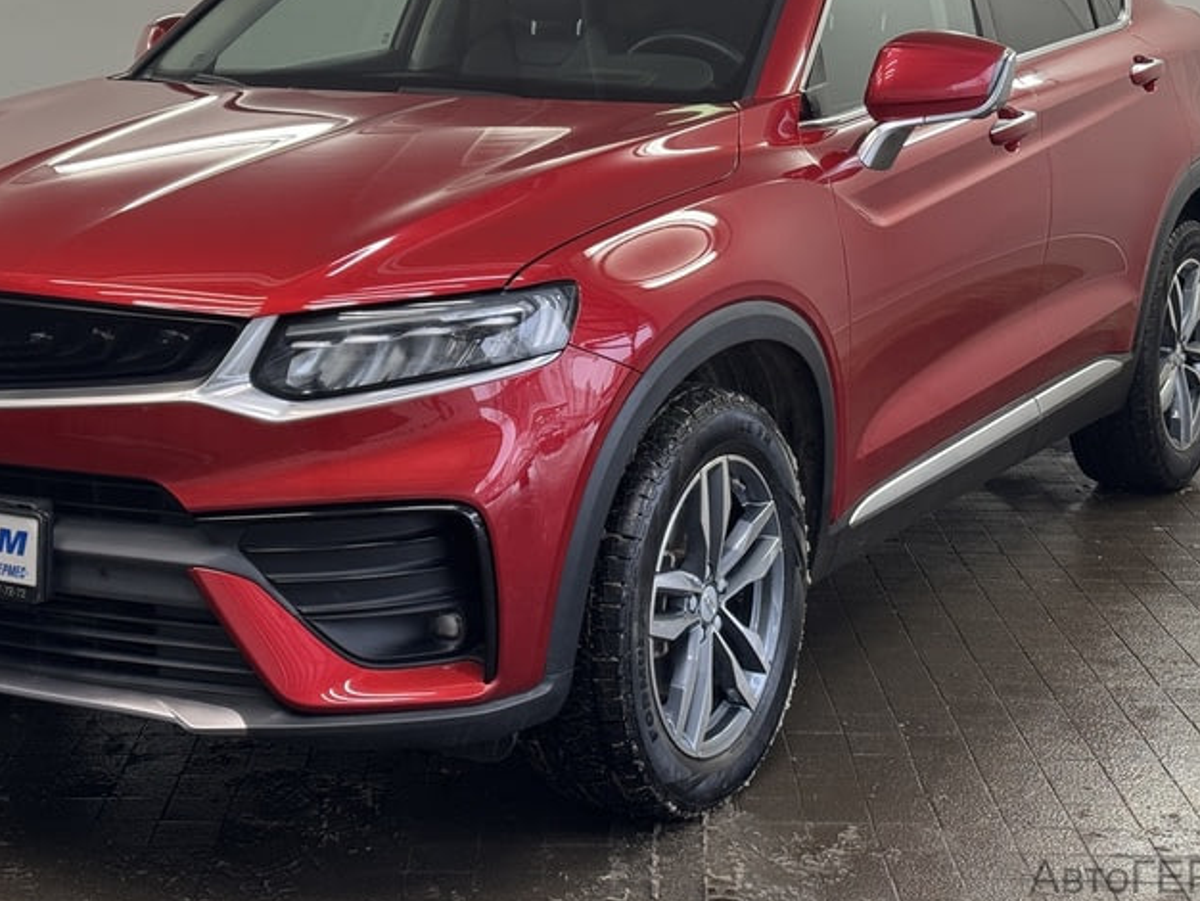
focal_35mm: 69
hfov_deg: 28.1
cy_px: 267
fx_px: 2393
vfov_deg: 21.2
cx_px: 473
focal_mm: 6.76
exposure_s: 1/100
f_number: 1.78
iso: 80
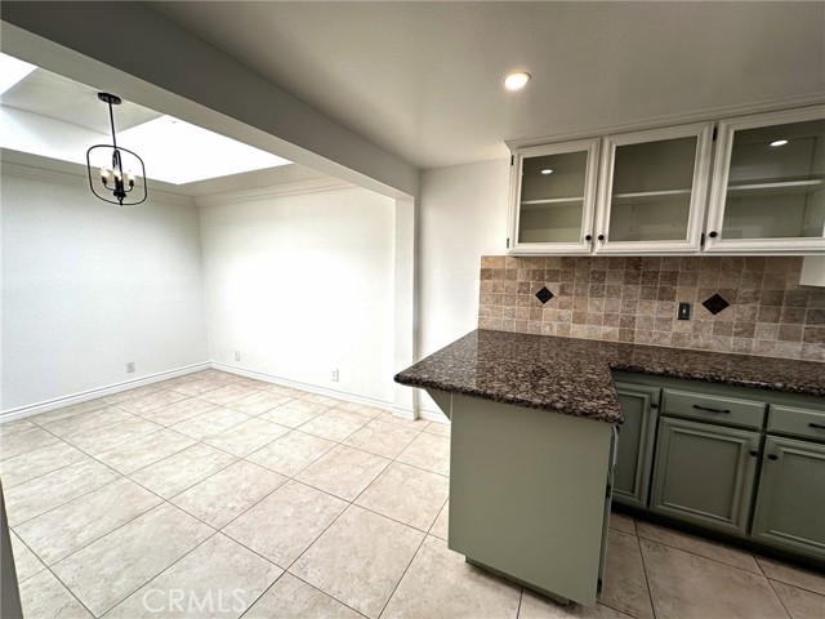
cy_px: 310
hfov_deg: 102.1
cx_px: 412
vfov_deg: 85.7
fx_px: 334
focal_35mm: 14
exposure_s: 1/120
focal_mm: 2.22
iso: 50
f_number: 2.2
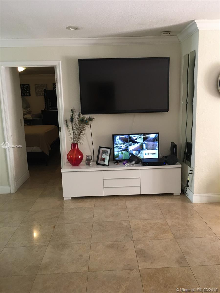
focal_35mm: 29
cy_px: 146
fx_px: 246
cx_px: 110
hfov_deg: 48.2
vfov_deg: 61.7
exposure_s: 1/15
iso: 50
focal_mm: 4.15
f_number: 2.2
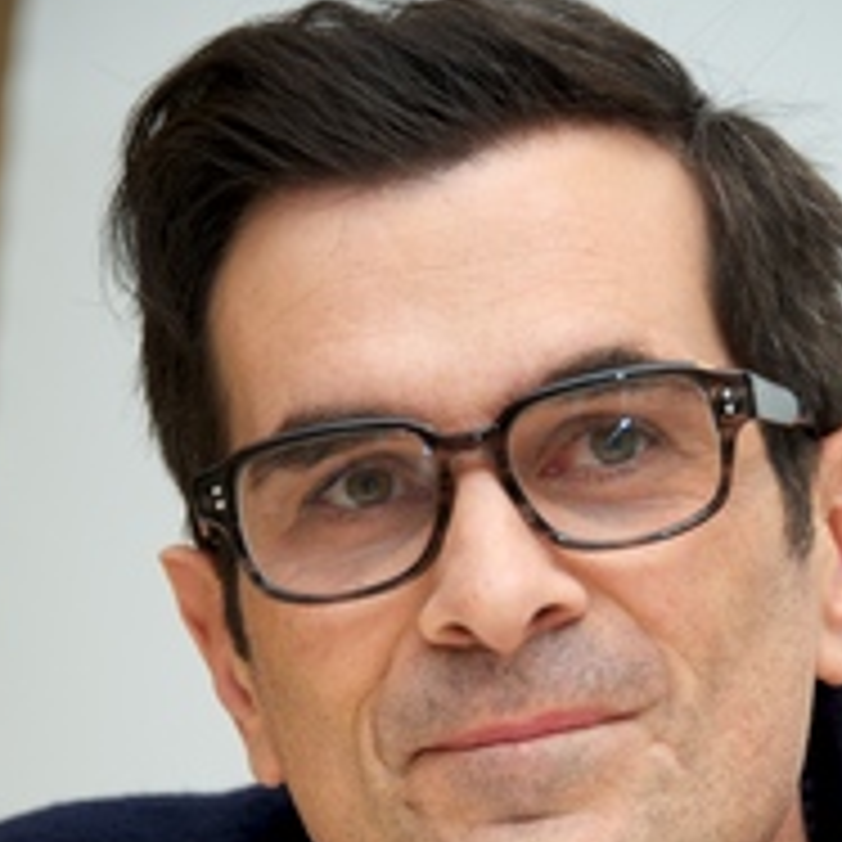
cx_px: 473
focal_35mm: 309
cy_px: 756
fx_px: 8504
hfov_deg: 5.7
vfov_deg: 5.7
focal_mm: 170
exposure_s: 1/60
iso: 500
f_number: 5.6
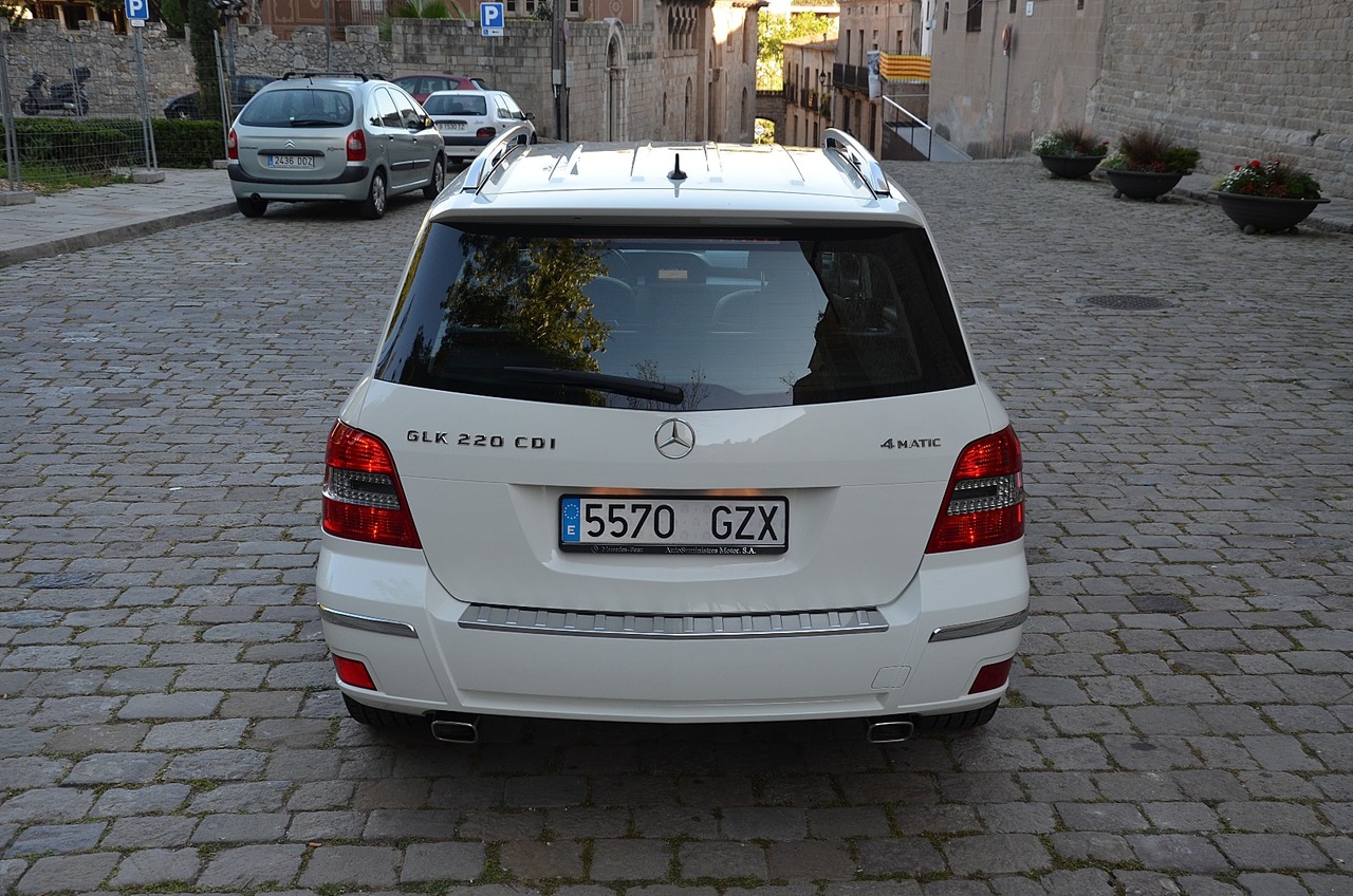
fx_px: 1407
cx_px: 676
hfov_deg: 51.4
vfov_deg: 35.3
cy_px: 448
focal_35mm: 38
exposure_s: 1/125
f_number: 5.6
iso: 200
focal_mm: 25
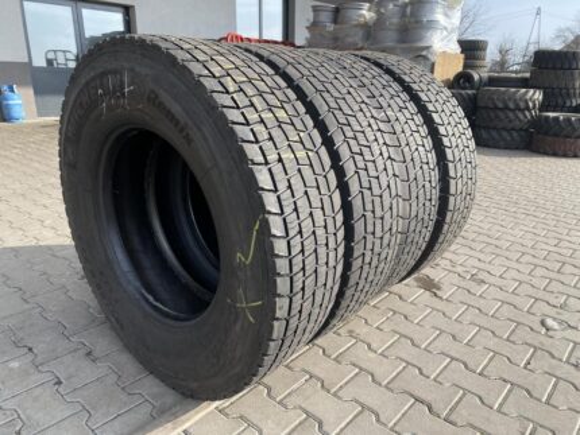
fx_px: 436
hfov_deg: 67.3
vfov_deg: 53.1
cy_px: 218
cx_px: 290
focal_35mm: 26
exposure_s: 1/905
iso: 32
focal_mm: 4.25
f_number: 1.8
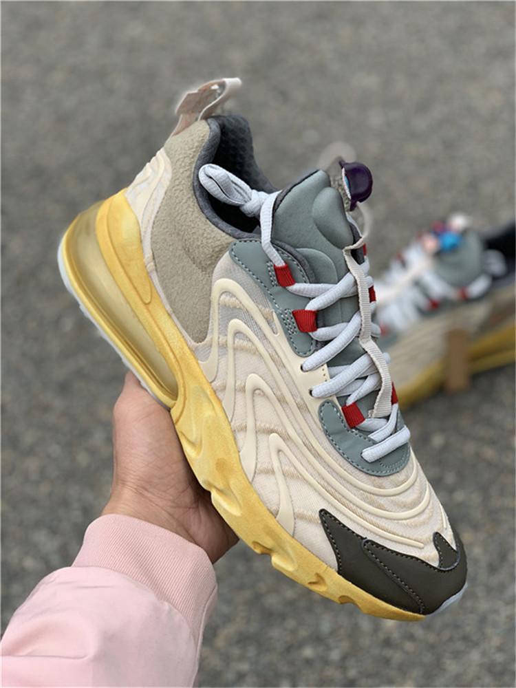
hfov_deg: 28.0
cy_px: 344
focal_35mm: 52
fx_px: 1034
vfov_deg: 36.8
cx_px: 258
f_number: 2.4
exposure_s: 1/685
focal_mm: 6
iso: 16
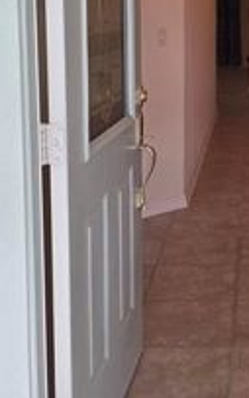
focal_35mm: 64
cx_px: 291
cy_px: 75
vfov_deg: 31.1
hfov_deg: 19.3
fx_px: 694
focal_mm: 6.3
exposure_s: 1/120
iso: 125
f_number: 1.7
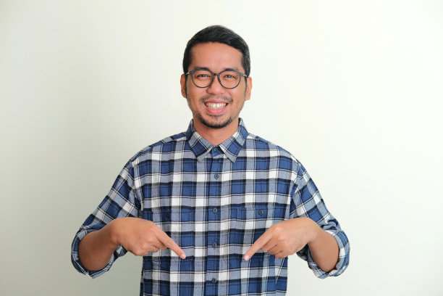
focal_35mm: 53
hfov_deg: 37.5
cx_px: 222
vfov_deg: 25.5
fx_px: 652
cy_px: 148
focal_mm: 35
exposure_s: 1/100
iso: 160
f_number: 4.5
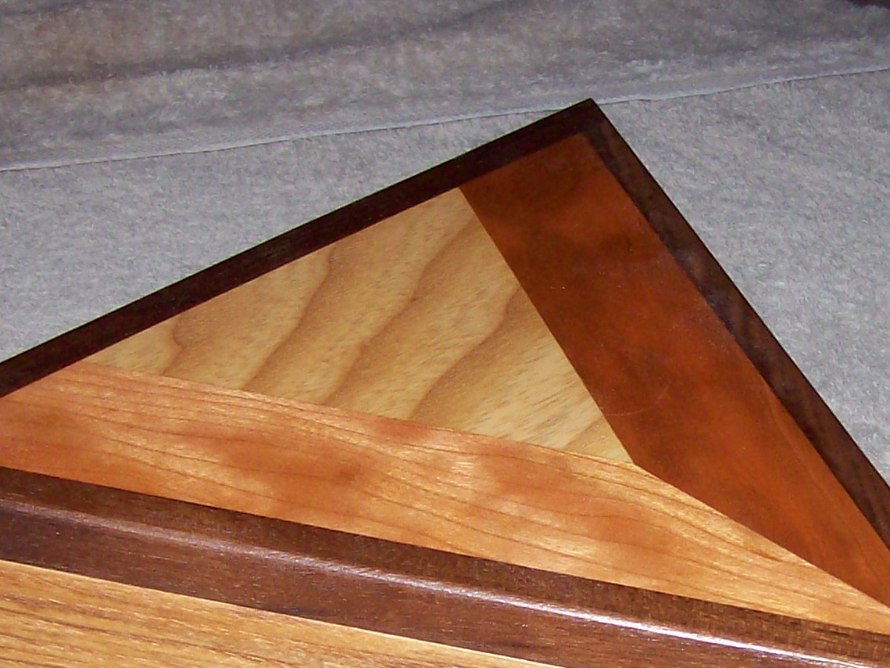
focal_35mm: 90
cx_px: 595
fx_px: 2314
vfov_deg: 16.2
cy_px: 595
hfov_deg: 21.7
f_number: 2.7
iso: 80
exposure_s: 1/64
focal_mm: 6
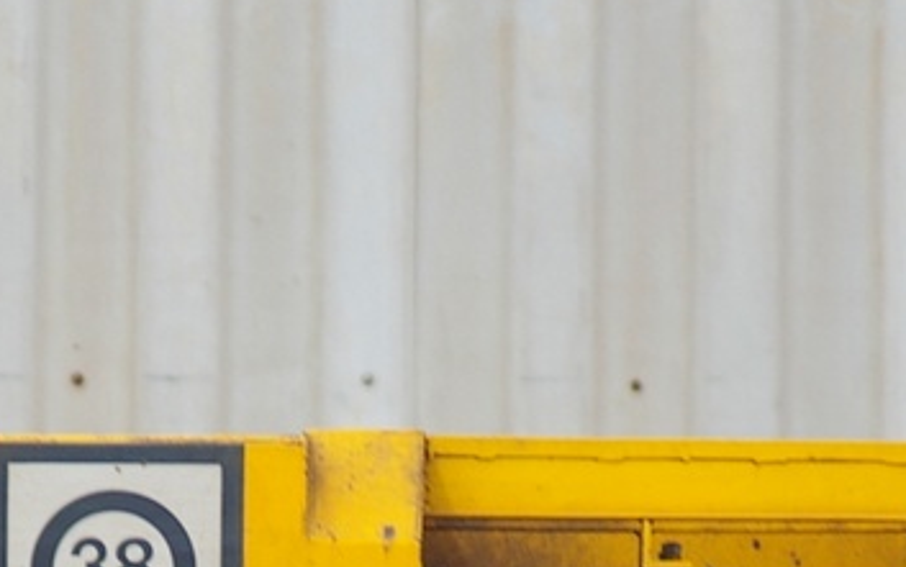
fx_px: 41007
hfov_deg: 1.3
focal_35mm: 1660
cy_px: 645
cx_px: 228
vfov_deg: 0.8
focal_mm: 300
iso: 200
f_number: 5.6
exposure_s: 1/250
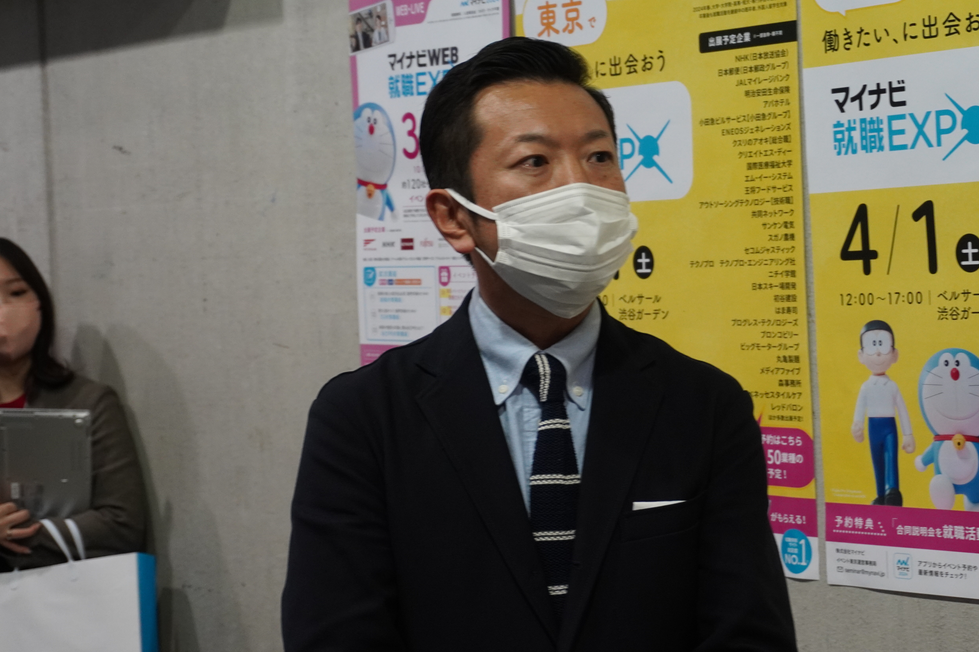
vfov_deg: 15.0
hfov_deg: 22.4
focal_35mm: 91
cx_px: 573
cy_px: 336
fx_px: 2475
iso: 1250
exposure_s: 1/80
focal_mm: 50
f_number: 5.6
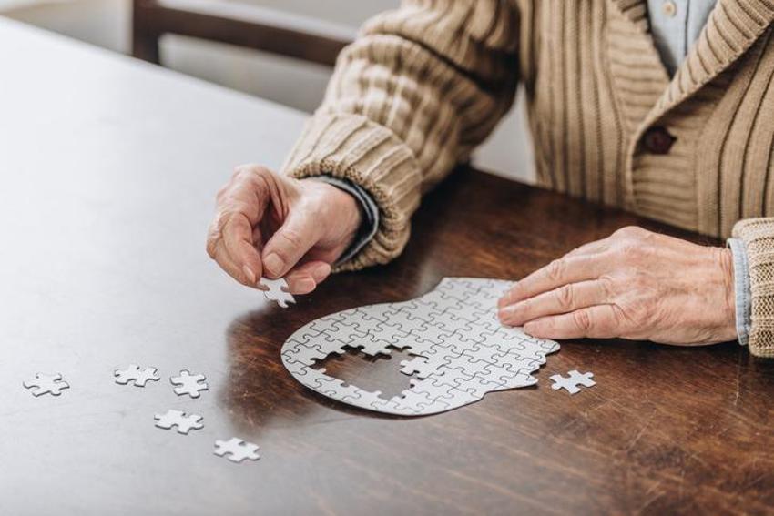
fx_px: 2193
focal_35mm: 102
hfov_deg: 20.0
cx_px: 387
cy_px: 258
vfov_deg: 13.4
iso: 100
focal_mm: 102
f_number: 2.8
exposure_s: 1/200
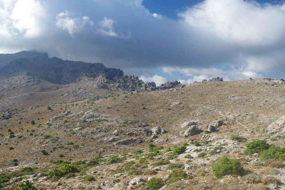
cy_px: 95
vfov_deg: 41.7
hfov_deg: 59.5
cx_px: 142
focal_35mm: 32
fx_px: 249
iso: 200
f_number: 11
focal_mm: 21
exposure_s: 1/80
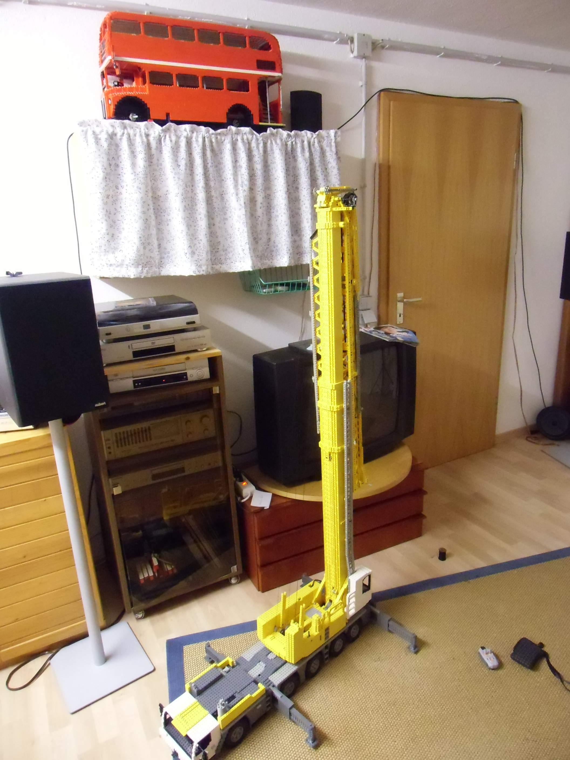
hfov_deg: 56.8
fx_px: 527
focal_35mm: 24
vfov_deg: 71.6
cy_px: 380
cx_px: 285
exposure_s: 1/20
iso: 800
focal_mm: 4.24
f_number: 3
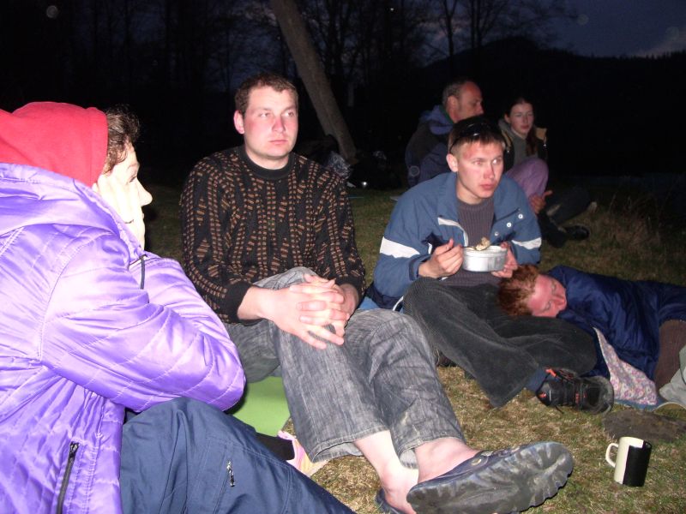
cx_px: 343
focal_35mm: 35
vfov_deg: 40.7
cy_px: 257
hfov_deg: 52.6
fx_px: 694
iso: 200
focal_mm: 5.8
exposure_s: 1/40
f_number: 2.6
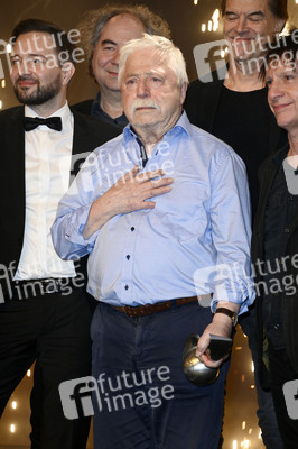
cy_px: 224
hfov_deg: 10.9
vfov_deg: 16.4
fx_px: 1555
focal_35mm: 125
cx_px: 149
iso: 800
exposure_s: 1/250
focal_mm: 125
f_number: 5.6
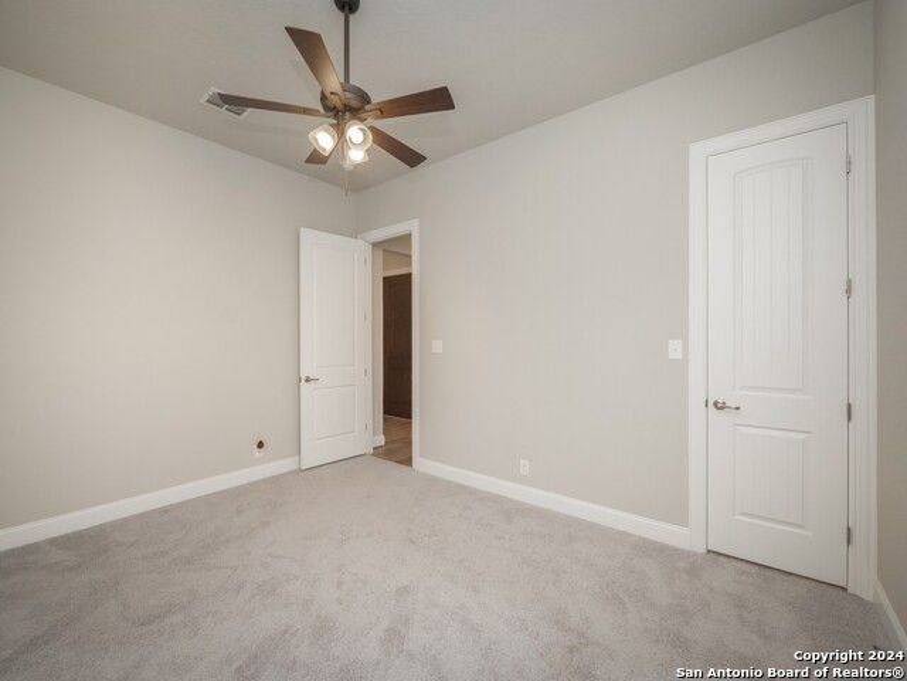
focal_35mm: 14
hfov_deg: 102.1
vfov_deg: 85.7
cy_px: 340
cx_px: 454
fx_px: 367
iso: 500
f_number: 5.6
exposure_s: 1/250
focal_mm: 7
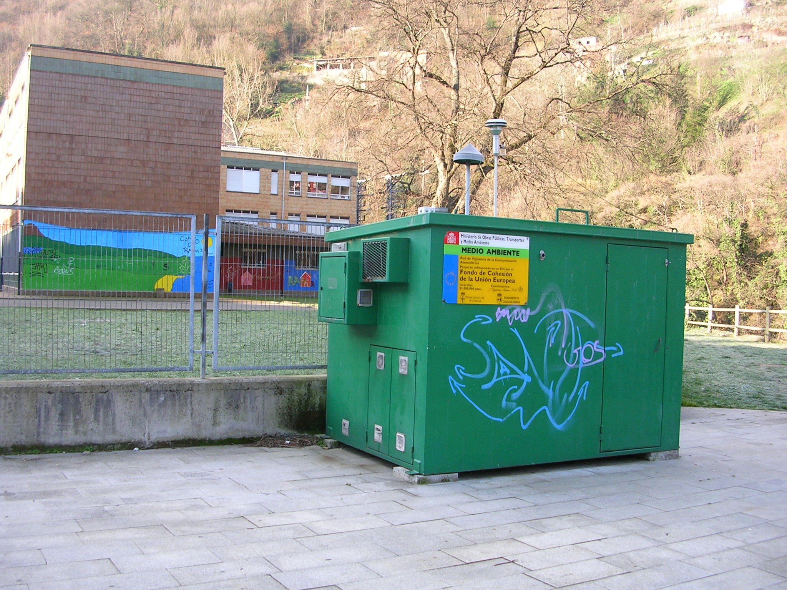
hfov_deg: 49.0
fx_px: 864
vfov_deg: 37.7
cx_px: 394
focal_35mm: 38
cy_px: 295
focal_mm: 5.8
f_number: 2.8
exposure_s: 1/126
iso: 50
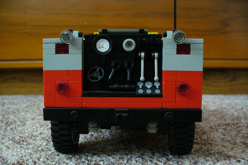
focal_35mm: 39
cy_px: 94
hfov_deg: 49.5
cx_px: 123
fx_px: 269
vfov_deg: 34.2
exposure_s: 1/8
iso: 200
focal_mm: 6.1
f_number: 2.8
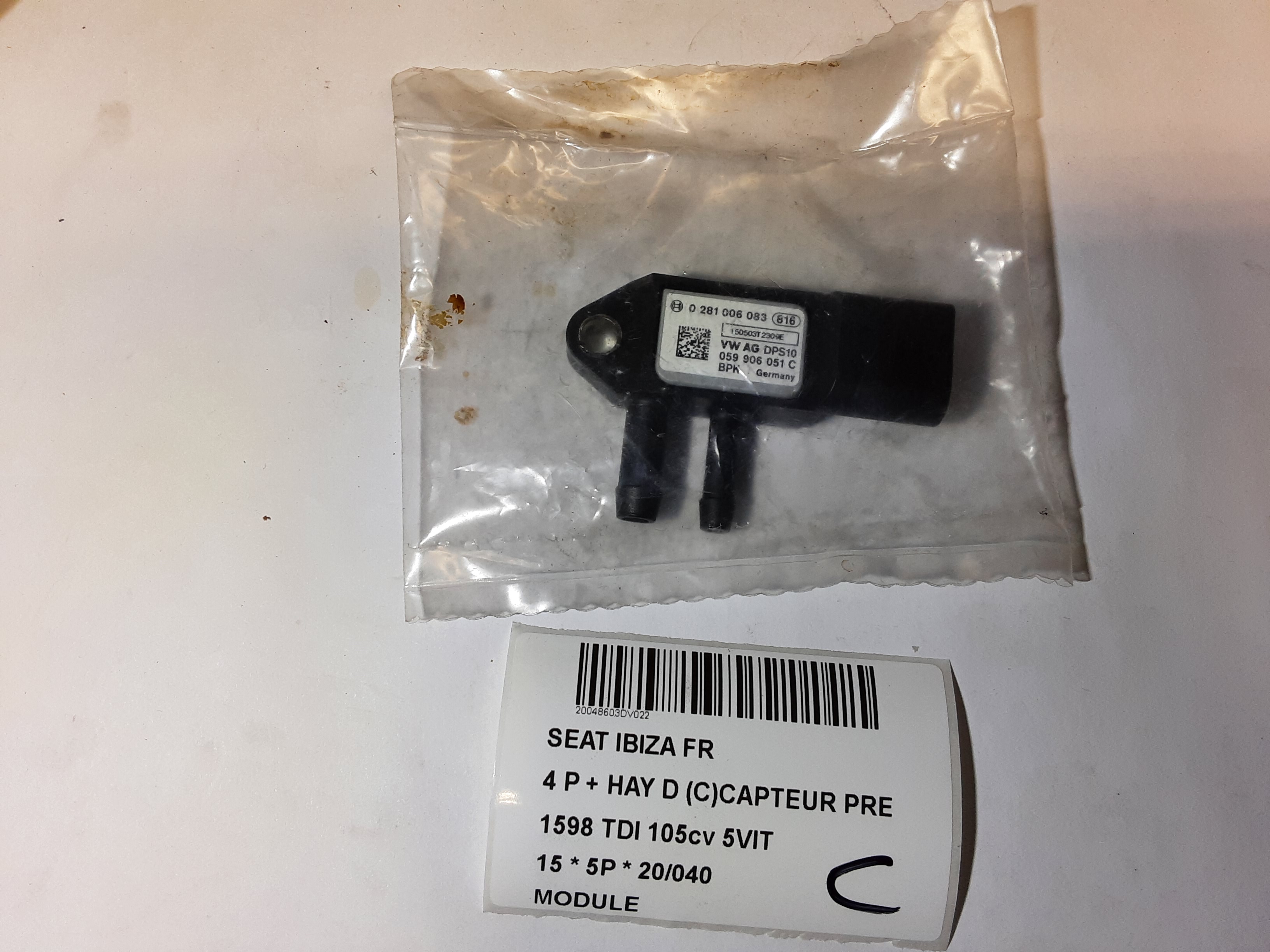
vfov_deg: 51.4
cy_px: 476
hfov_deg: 65.3
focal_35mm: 27
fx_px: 991
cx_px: 635
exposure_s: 1/100
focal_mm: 2.91
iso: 64
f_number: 1.9
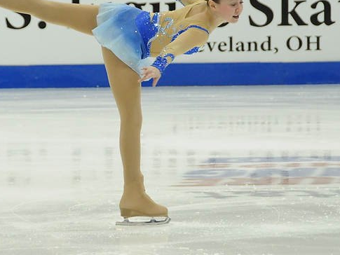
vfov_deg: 5.2
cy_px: 94
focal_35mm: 285
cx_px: 137
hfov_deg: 6.9
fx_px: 2800
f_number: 5.6
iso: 3200
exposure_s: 1/800
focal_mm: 120
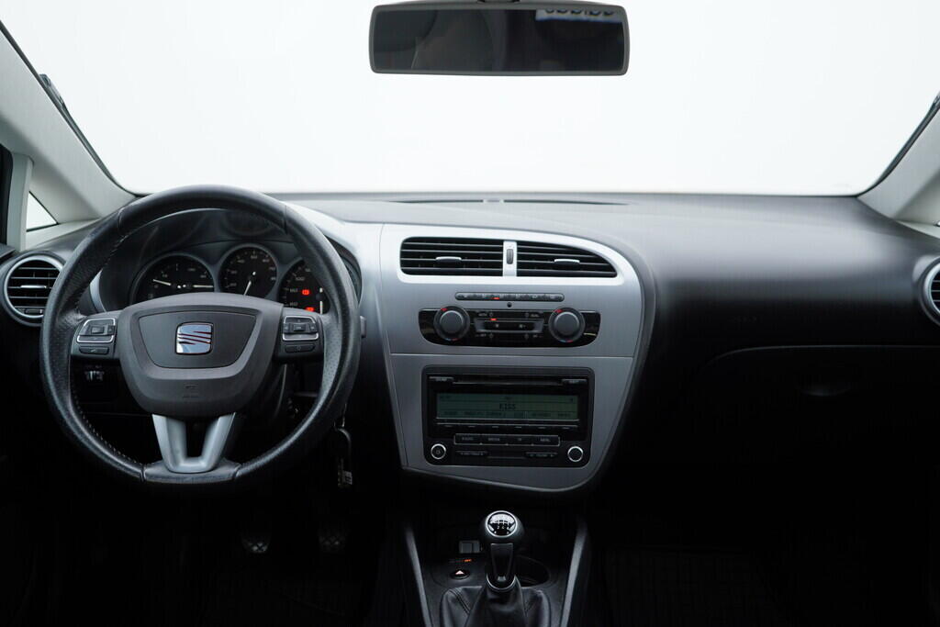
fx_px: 940
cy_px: 314
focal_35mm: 36
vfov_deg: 36.9
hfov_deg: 53.1
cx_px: 470
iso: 125
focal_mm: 24
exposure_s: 1/50
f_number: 3.2
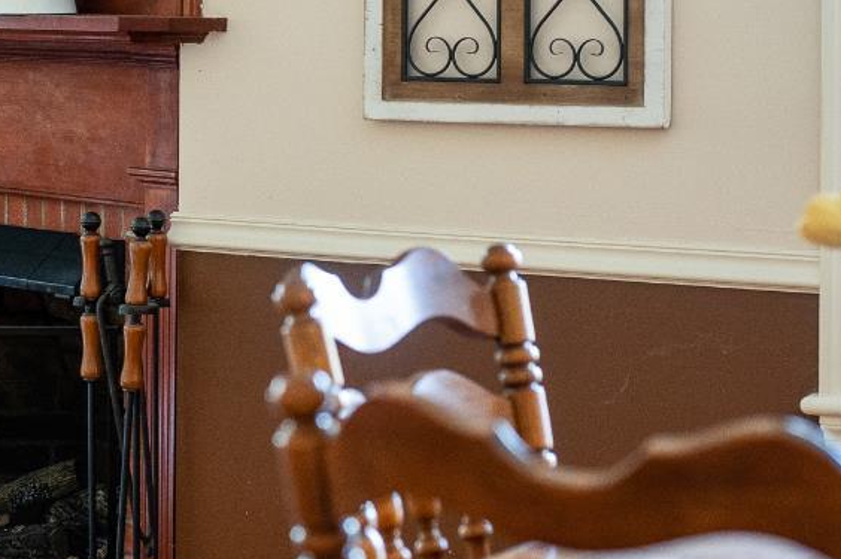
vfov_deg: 10.3
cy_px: 193
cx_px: 1
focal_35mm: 133
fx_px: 3104
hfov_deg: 15.2
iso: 2000
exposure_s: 1/60
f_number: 2.5
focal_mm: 50
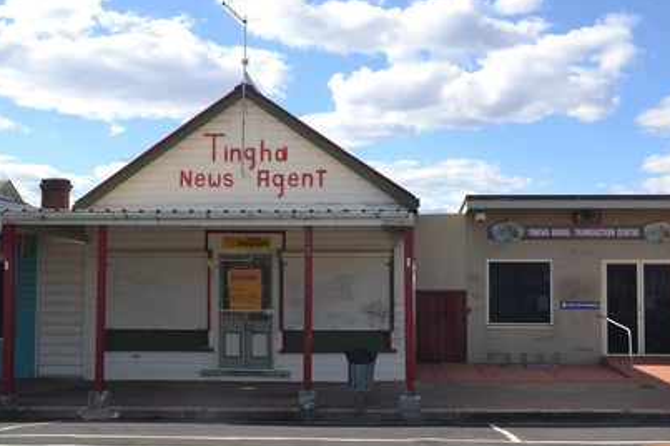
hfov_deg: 46.4
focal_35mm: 42
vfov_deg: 31.8
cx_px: 359
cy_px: 252
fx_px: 781
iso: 100
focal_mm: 24
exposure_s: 1/200
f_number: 7.1
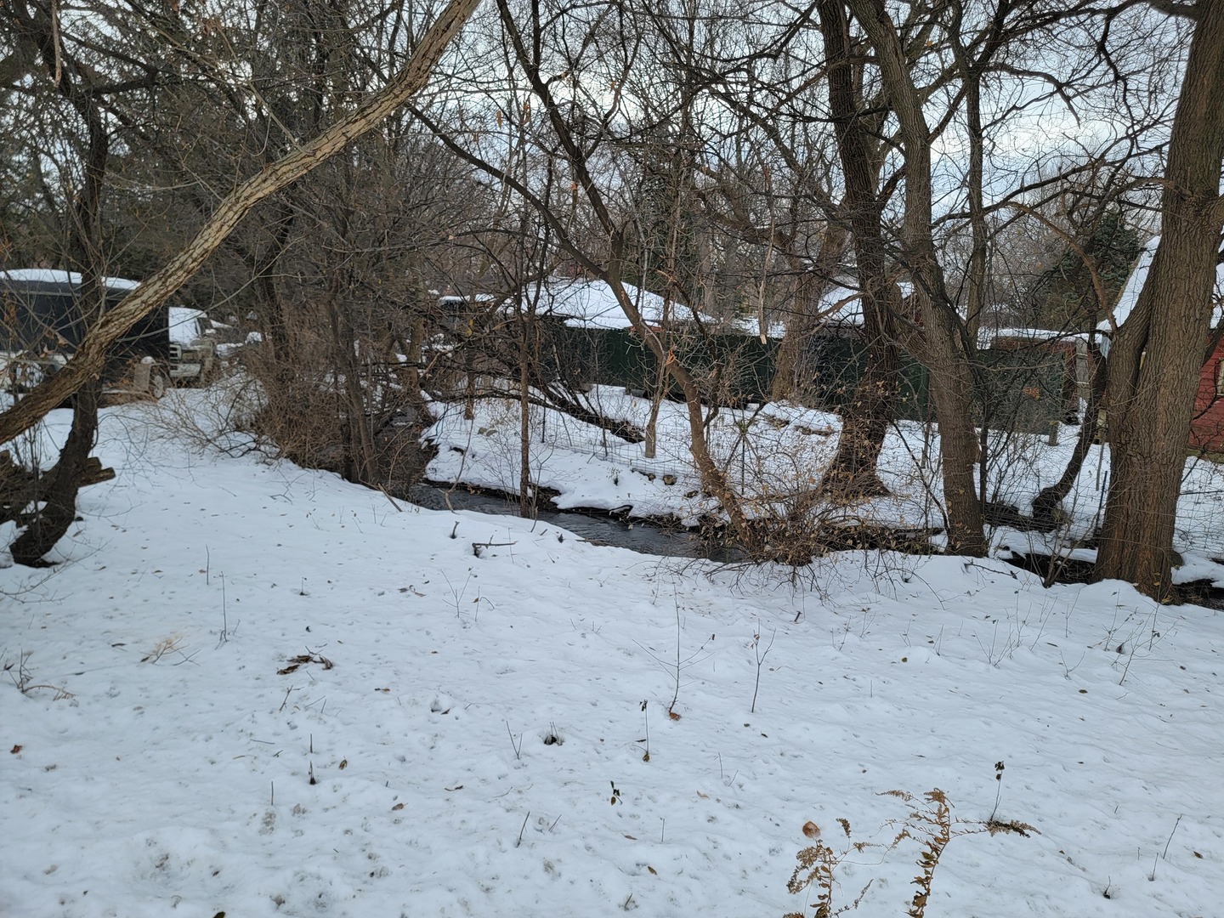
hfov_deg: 71.6
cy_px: 459
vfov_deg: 56.8
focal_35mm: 24
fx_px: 849
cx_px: 612
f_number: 1.8
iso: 16
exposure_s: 1/424
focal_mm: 6.7
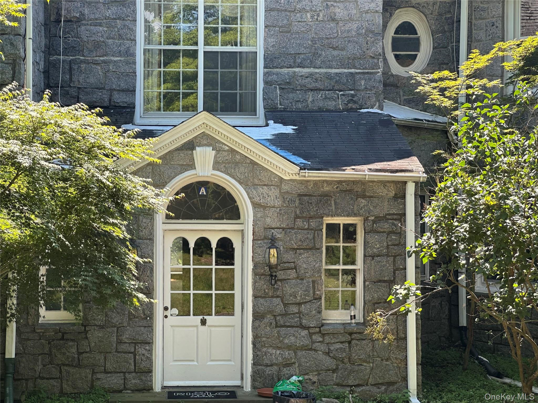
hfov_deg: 25.3
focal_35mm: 77
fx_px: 1196
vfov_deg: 19.1
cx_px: 269
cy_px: 202
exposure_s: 1/99
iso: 32
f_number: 2.8
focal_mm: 9
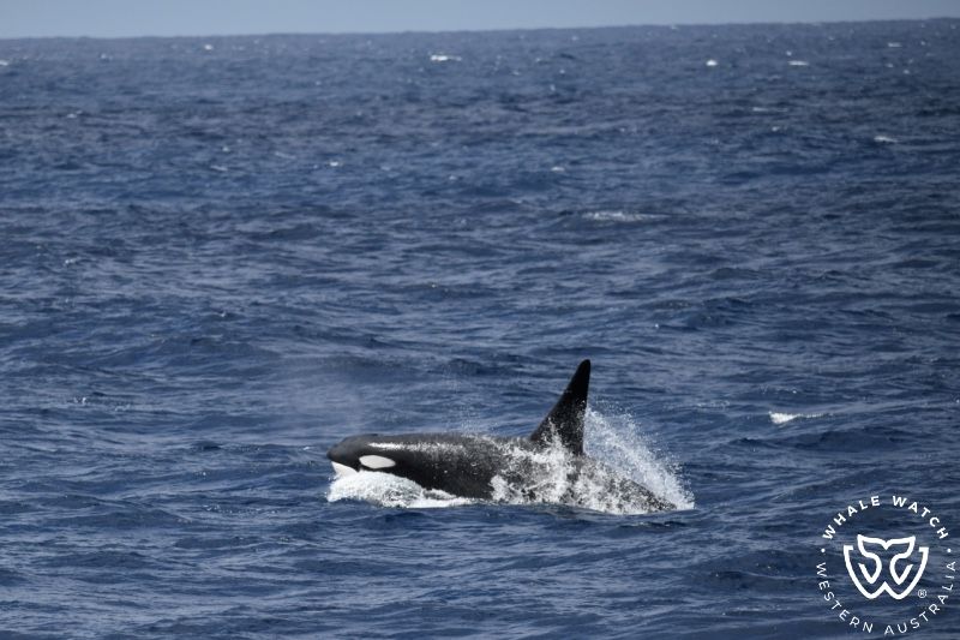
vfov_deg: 3.5
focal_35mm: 390
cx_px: 480
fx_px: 10397
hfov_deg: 5.3
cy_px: 320
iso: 900
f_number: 6
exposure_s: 1/8000
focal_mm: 390
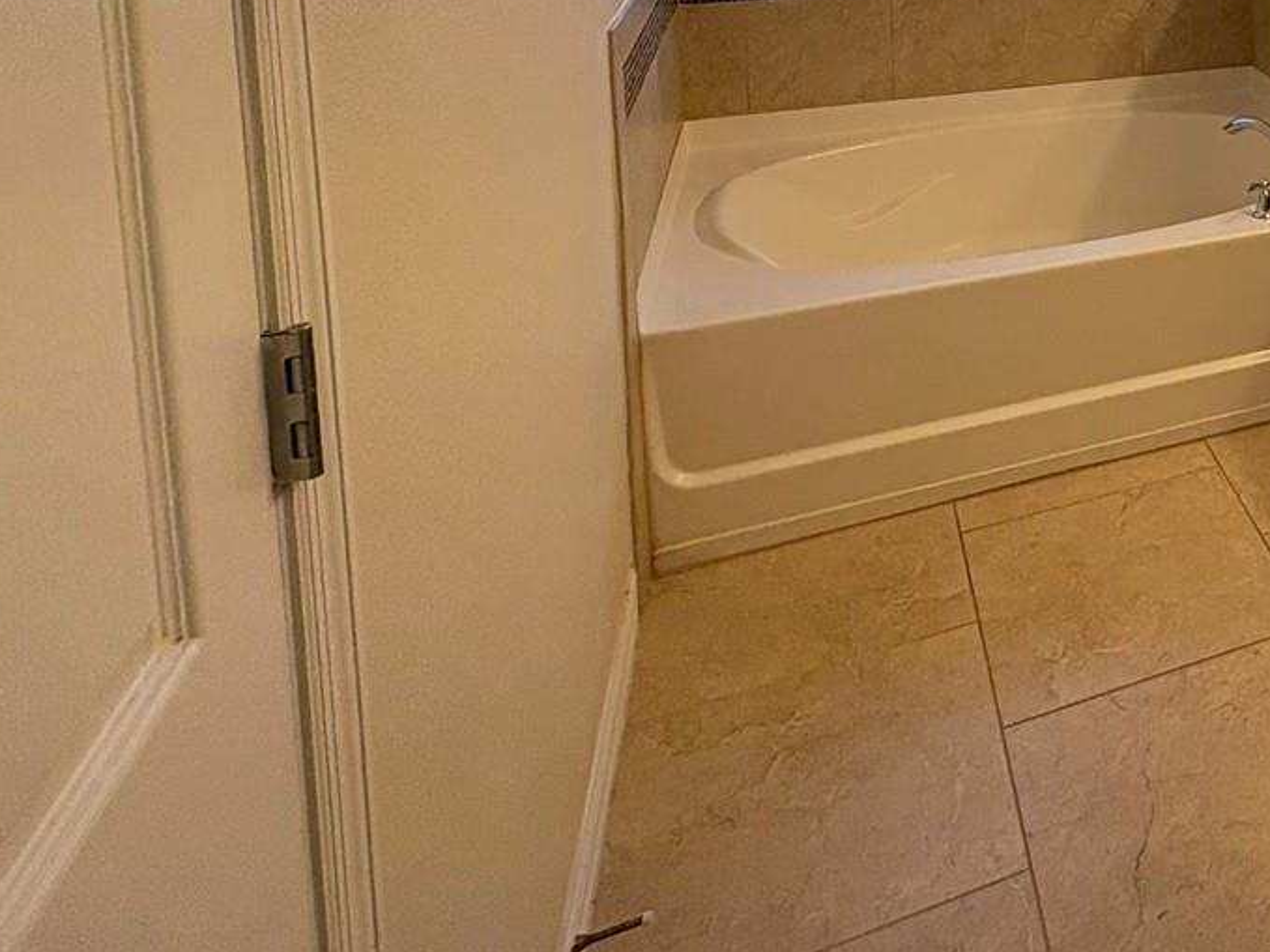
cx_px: 1436
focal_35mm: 33
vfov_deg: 36.2
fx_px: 1210
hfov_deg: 42.0
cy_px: -105
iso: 64
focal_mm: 2.22
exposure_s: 1/120
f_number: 2.2
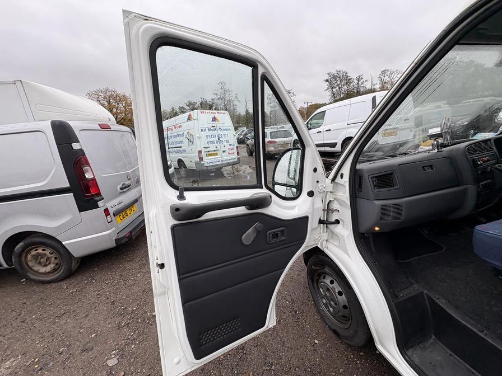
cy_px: 188
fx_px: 203
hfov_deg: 102.1
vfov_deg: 85.7
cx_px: 251
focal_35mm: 14
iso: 40
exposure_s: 1/159
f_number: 2.2
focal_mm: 2.22
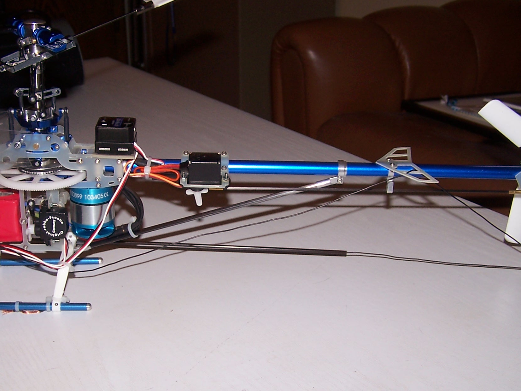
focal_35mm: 53
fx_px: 798
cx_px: 226
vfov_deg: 27.4
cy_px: 250
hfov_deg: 36.1
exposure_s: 1/60
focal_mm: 6.3
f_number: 2.8
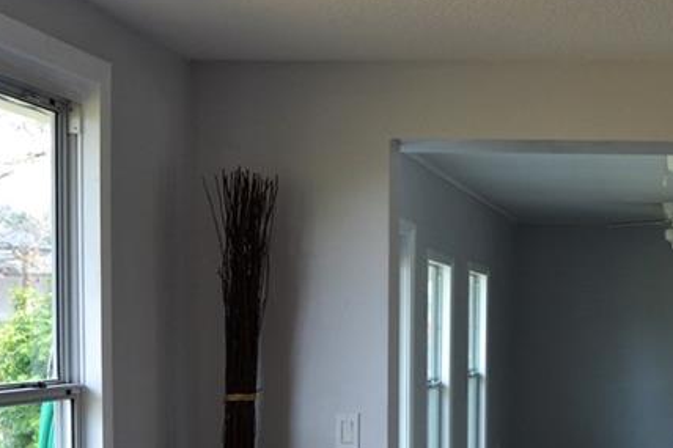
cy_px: 439
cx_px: 618
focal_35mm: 68
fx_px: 1274
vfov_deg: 19.4
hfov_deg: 28.3
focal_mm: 19
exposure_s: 1/100
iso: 400
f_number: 5
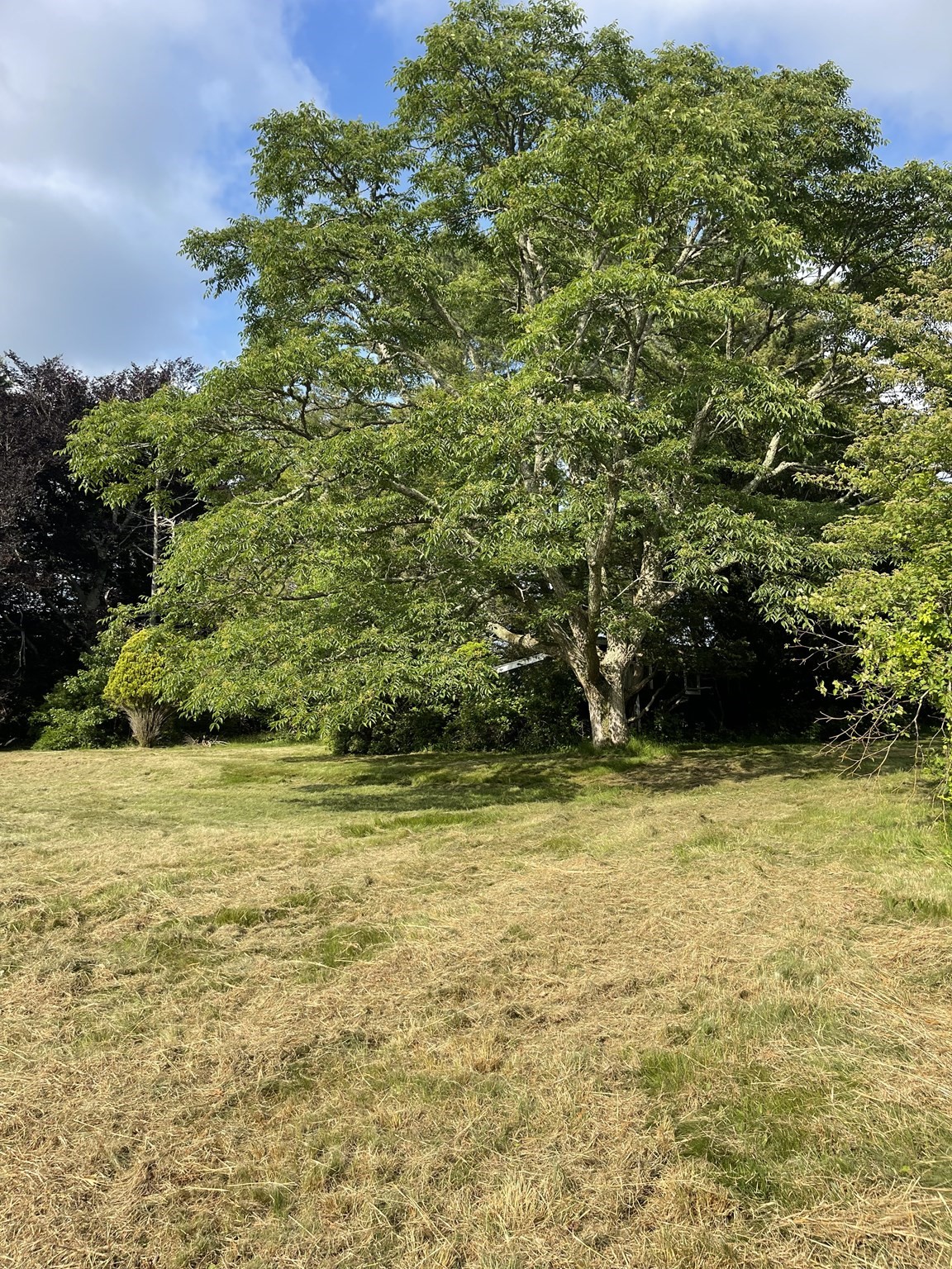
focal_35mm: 25
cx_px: 476
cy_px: 634
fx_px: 917
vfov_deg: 69.4
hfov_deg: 54.9
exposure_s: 1/1946
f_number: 1.6
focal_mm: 5.1
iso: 32
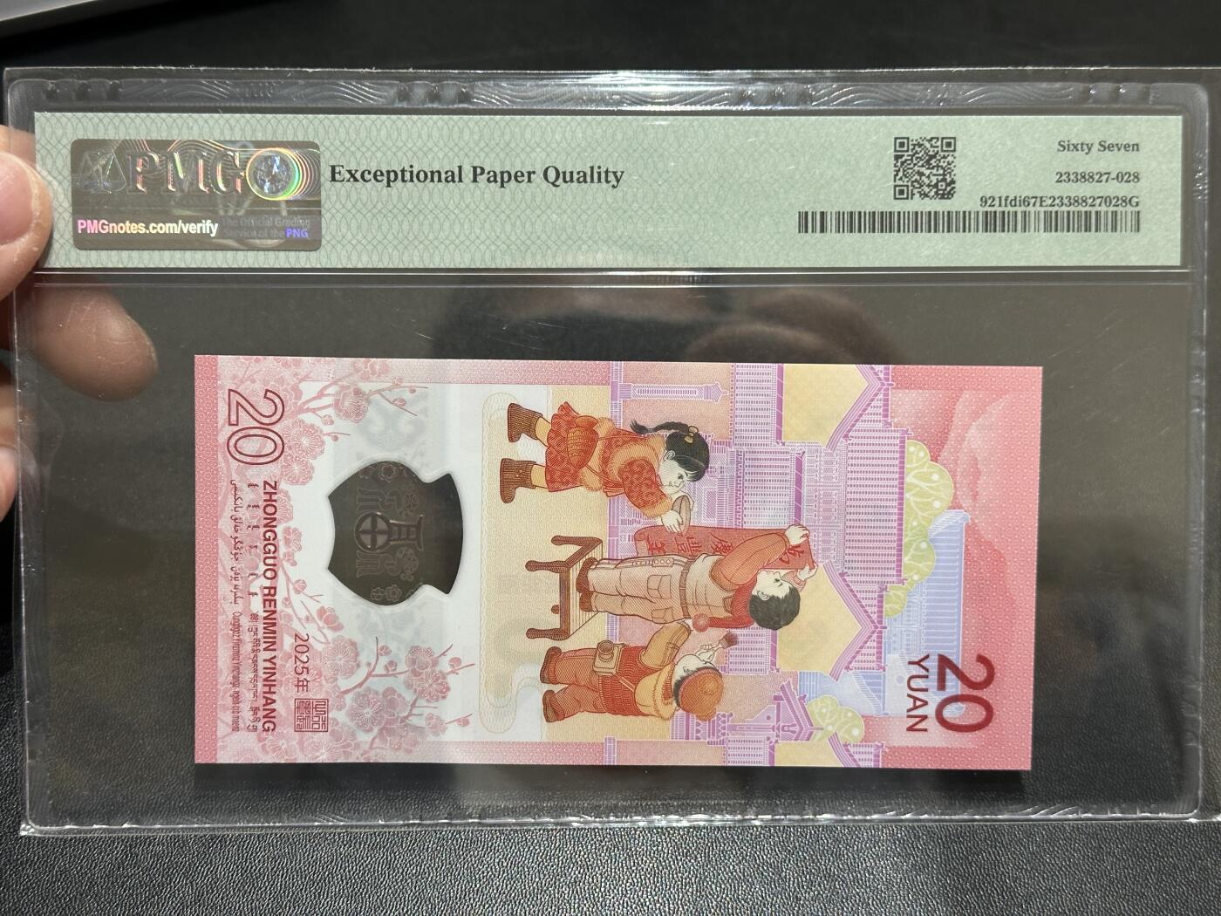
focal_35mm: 48
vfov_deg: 30.3
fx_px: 1693
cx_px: 610
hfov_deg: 39.7
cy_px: 458
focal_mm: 6.86
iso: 160
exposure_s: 1/50
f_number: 1.78
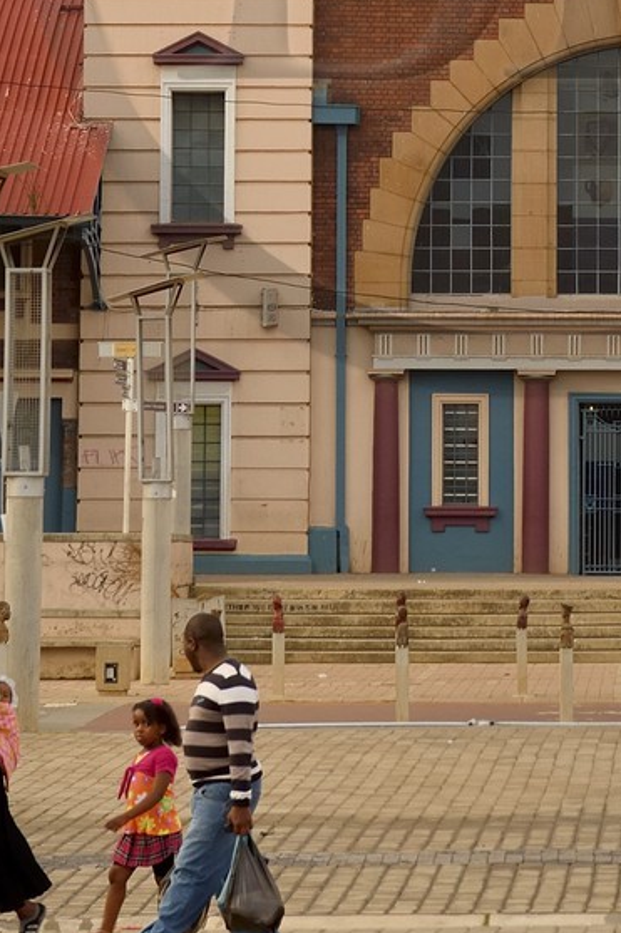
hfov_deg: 6.8
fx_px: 5204
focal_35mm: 201
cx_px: 532
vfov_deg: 10.1
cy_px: -126
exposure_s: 1/125
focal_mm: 70
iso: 400
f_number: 7.1
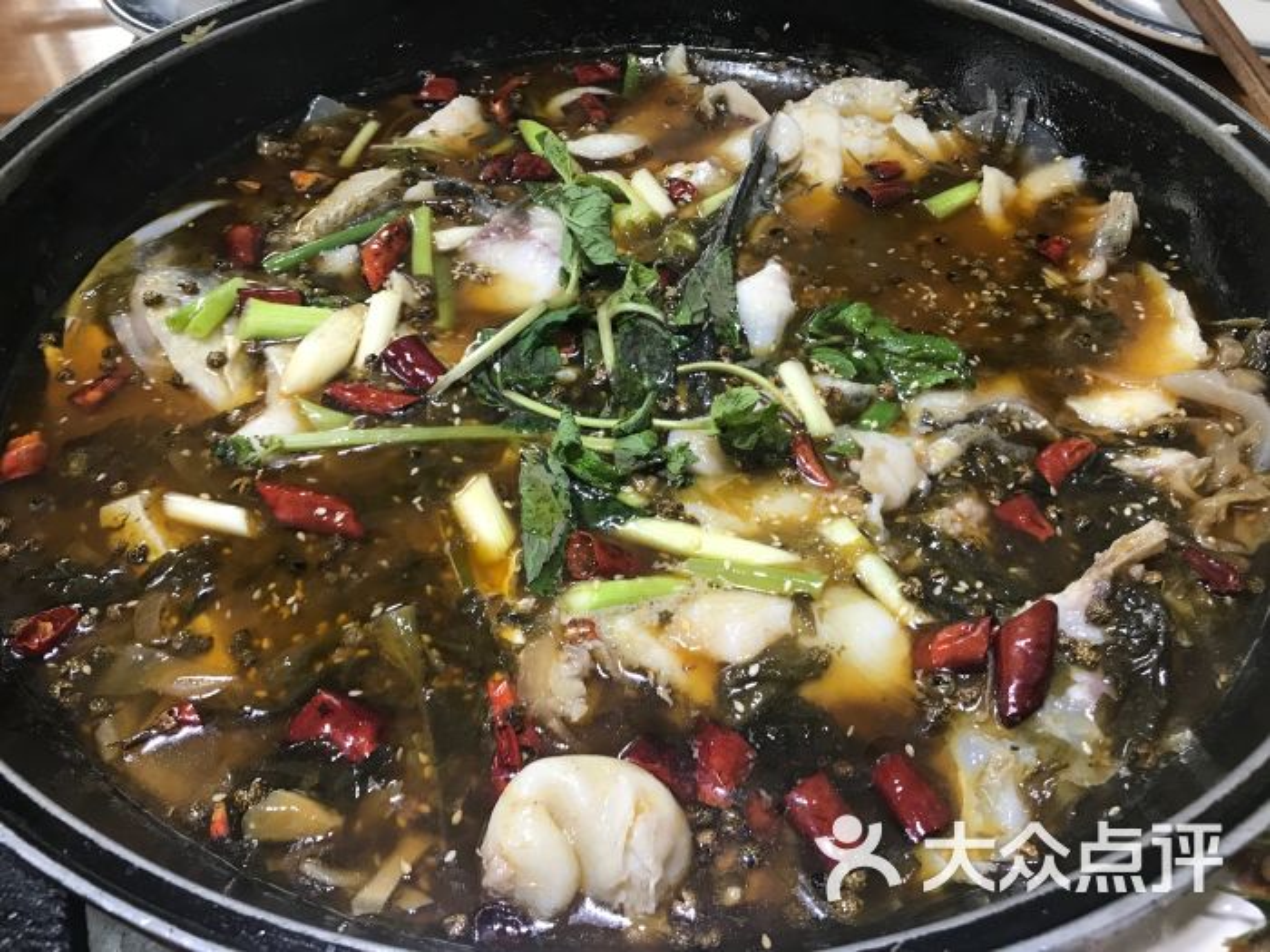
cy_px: 476
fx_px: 1027
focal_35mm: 28
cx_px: 635
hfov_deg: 63.4
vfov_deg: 49.7
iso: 25
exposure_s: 1/33
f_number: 1.8
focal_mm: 3.99
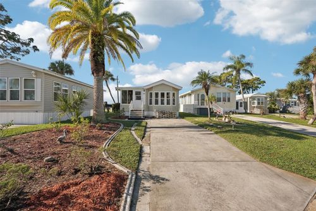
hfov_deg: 96.8
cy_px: 106
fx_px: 140
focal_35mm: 16
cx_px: 158
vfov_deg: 73.7
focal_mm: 16
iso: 400
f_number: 8
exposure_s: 1/1000
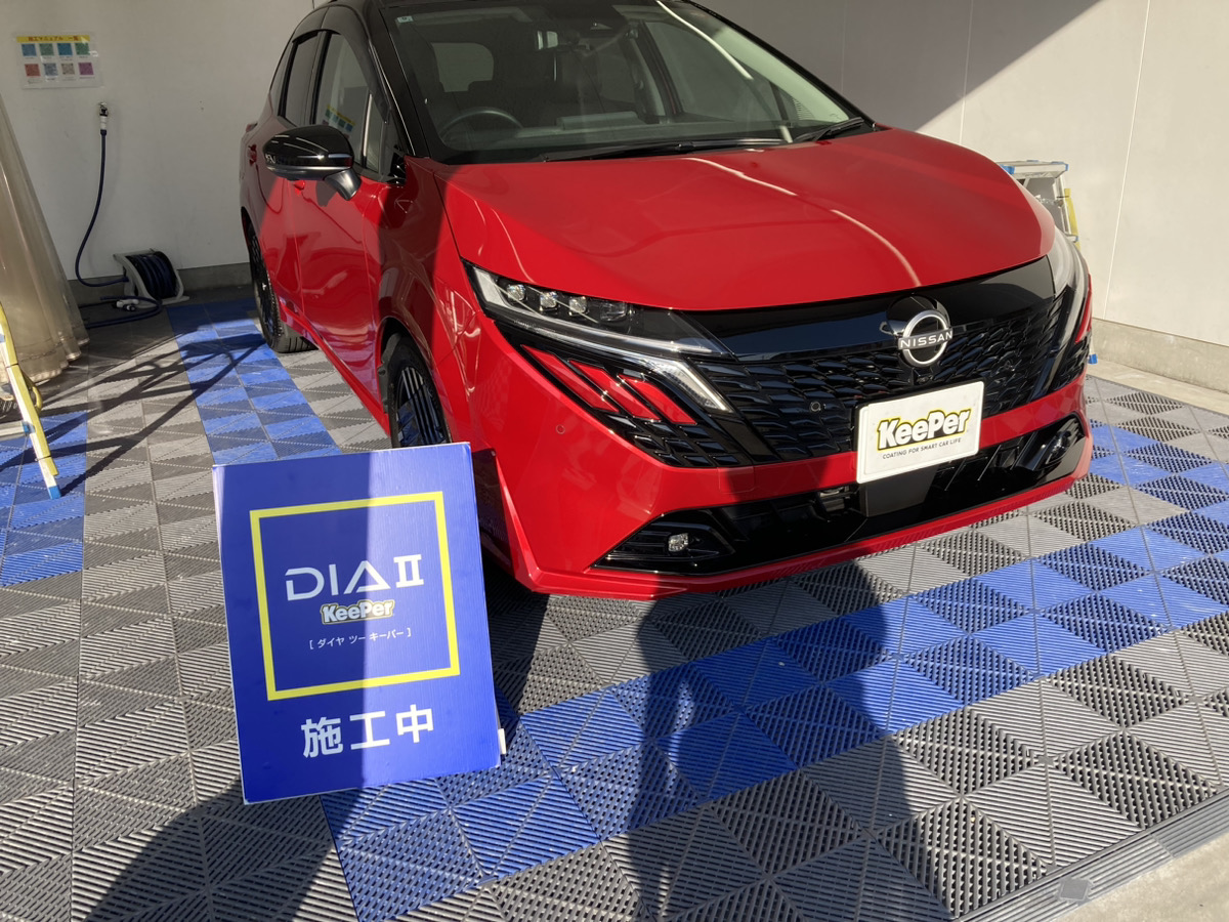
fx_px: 994
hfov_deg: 63.4
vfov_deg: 49.7
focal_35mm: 28
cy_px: 461
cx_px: 614
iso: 20
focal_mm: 3.99
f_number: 1.8
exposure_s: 1/762
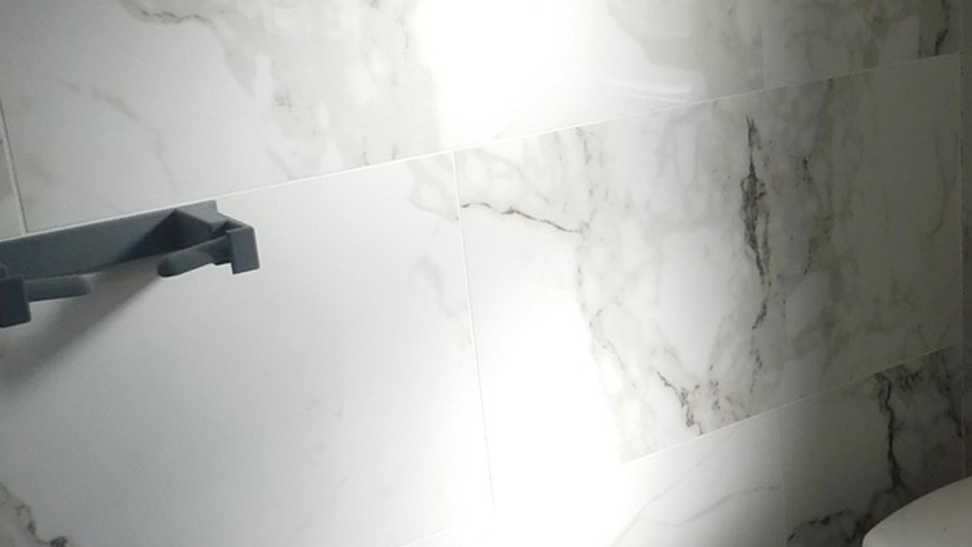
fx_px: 1624
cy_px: 309
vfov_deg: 19.1
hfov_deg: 30.7
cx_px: 996
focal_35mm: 63
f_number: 3
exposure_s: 1/320
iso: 125
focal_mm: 4
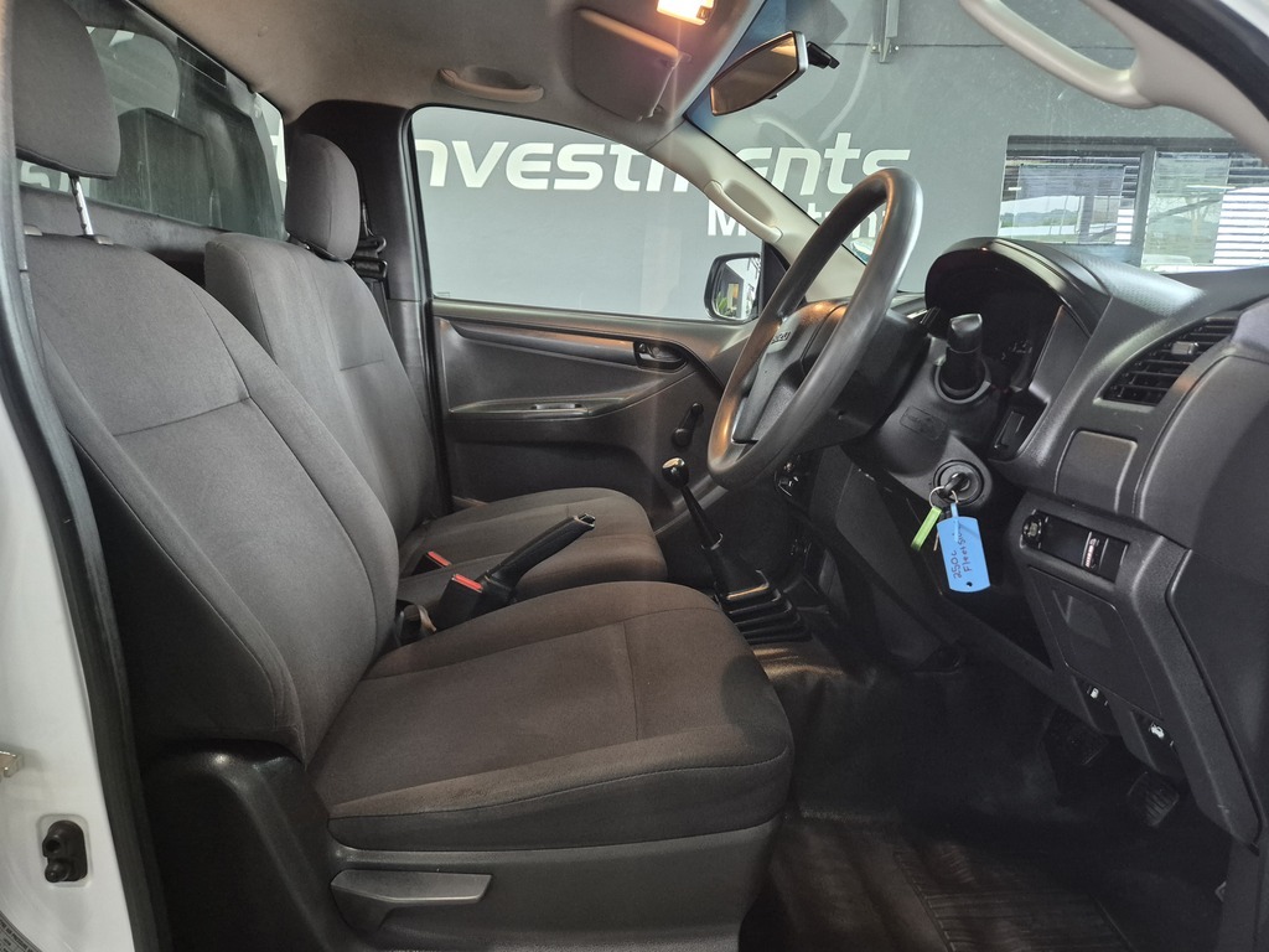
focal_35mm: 23
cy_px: 476
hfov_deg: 73.9
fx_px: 843
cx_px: 634
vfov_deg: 58.9
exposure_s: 1/25
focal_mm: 5.4
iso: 1250
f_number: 1.8
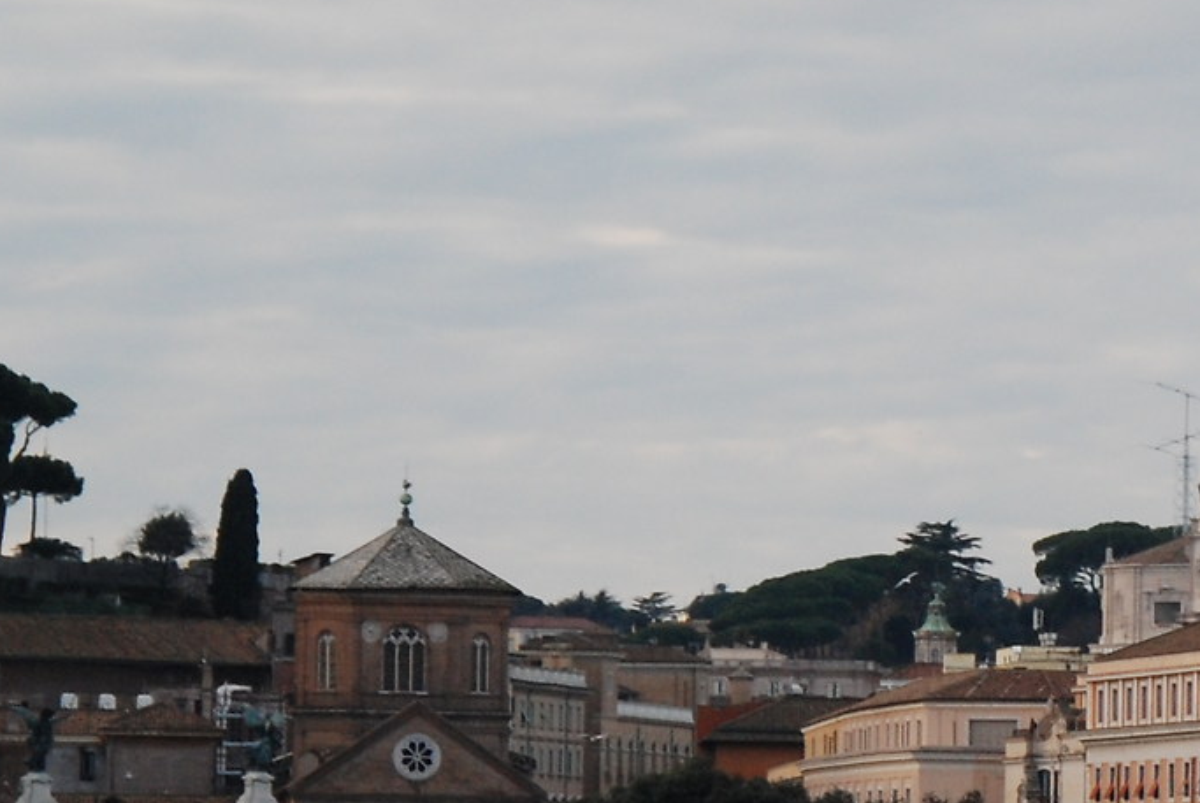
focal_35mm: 348
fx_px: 11612
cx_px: 1386
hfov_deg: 5.9
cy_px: 850
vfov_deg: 4.0
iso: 400
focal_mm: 66
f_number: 7.1
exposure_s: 1/800
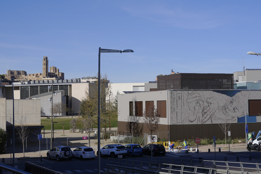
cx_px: 130
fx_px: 507
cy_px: 87
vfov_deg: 19.5
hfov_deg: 28.8
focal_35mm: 70
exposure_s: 1/800
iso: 100
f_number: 5.6
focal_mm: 70
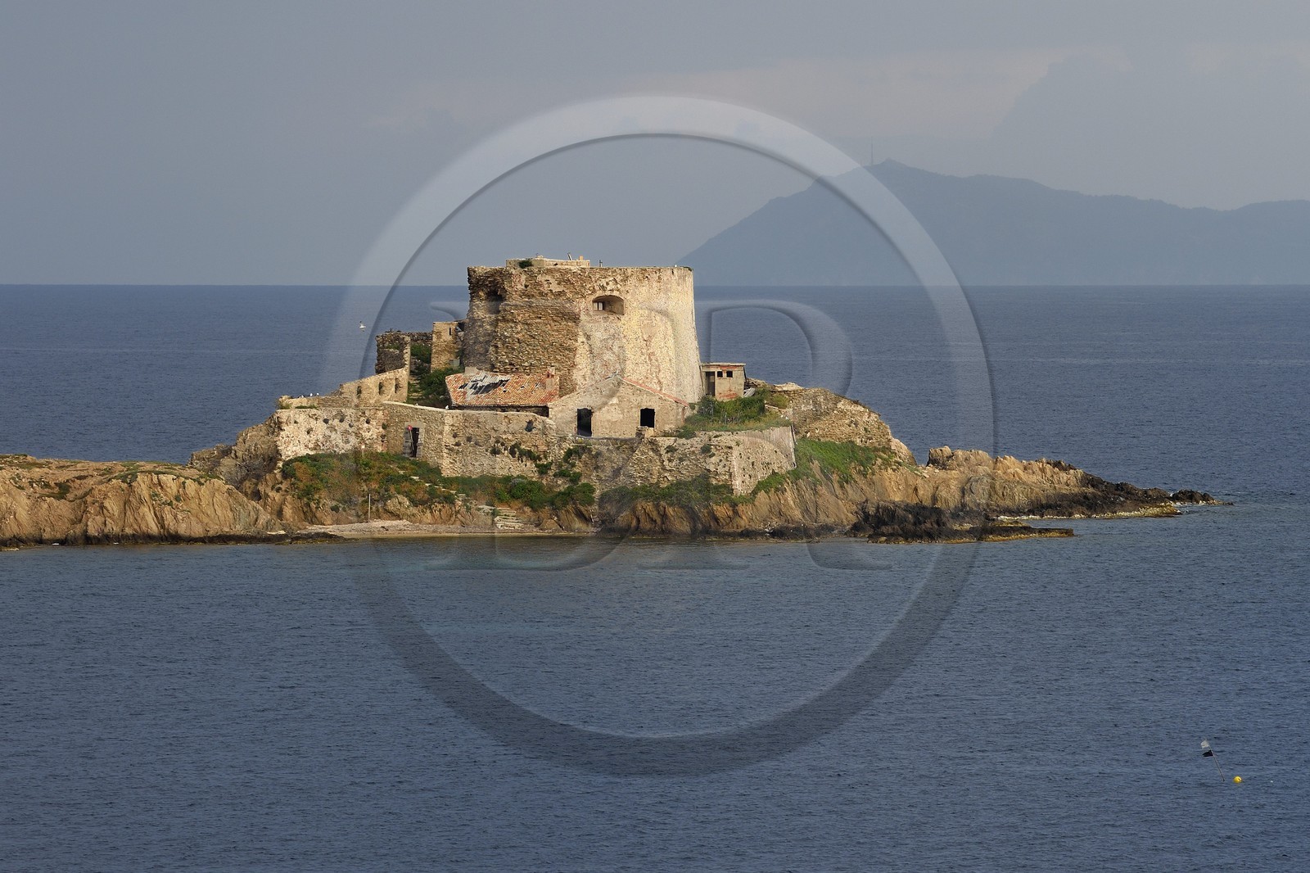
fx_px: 7276
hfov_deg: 10.3
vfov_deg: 6.9
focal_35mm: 200
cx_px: 655
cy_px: 436
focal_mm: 200
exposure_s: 1/250
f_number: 7.1
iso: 200
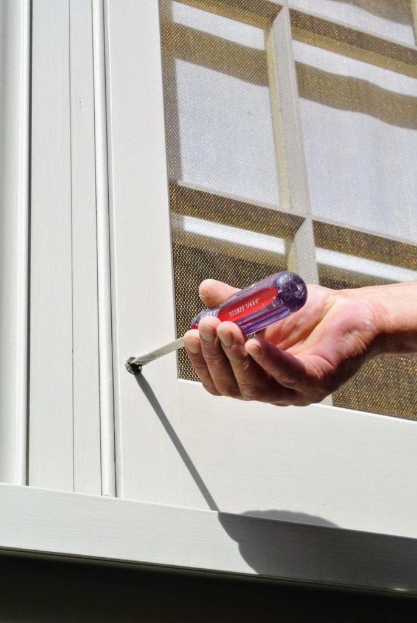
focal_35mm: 81
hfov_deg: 16.9
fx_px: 1403
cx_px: 208
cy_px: 312
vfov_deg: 25.0
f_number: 5.6
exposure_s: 1/200
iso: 100
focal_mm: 30
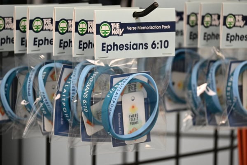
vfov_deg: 6.1
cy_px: 82
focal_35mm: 225
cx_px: 124
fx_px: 1544
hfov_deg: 9.1
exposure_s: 1/250
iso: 2500
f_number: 5.6
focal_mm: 150
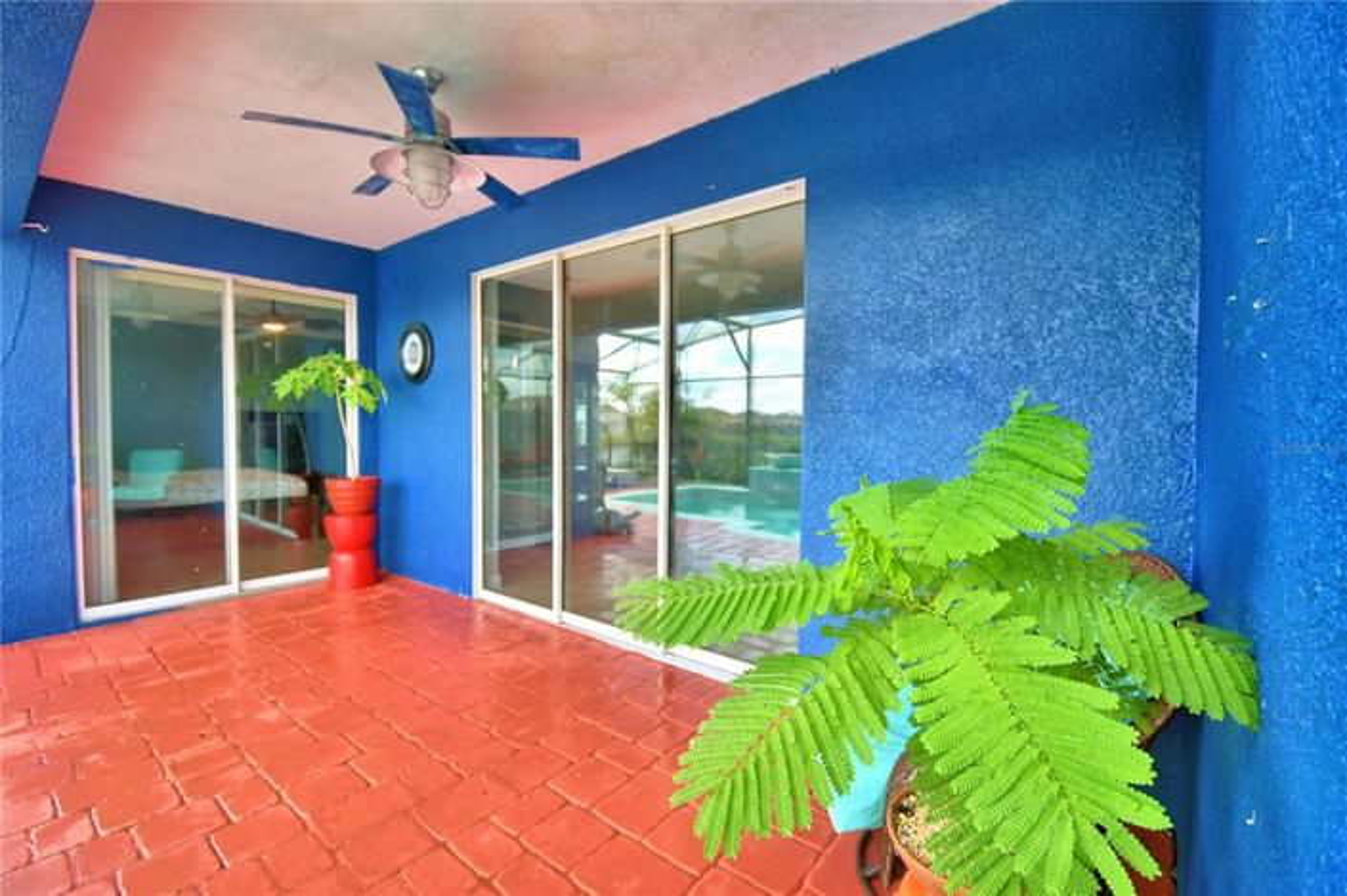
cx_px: 674
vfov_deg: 77.2
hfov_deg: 100.4
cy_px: 448
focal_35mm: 15
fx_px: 561
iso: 400
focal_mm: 10
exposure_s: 1/100
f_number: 4.5
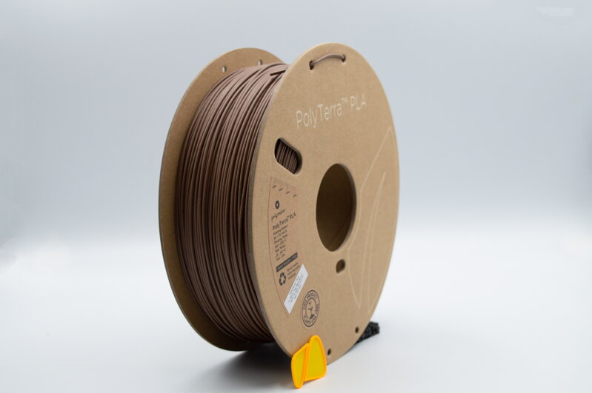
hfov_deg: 43.6
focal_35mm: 45
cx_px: 296
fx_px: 739
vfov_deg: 29.8
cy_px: 196
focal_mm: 30
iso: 200
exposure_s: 1/125
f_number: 5.6
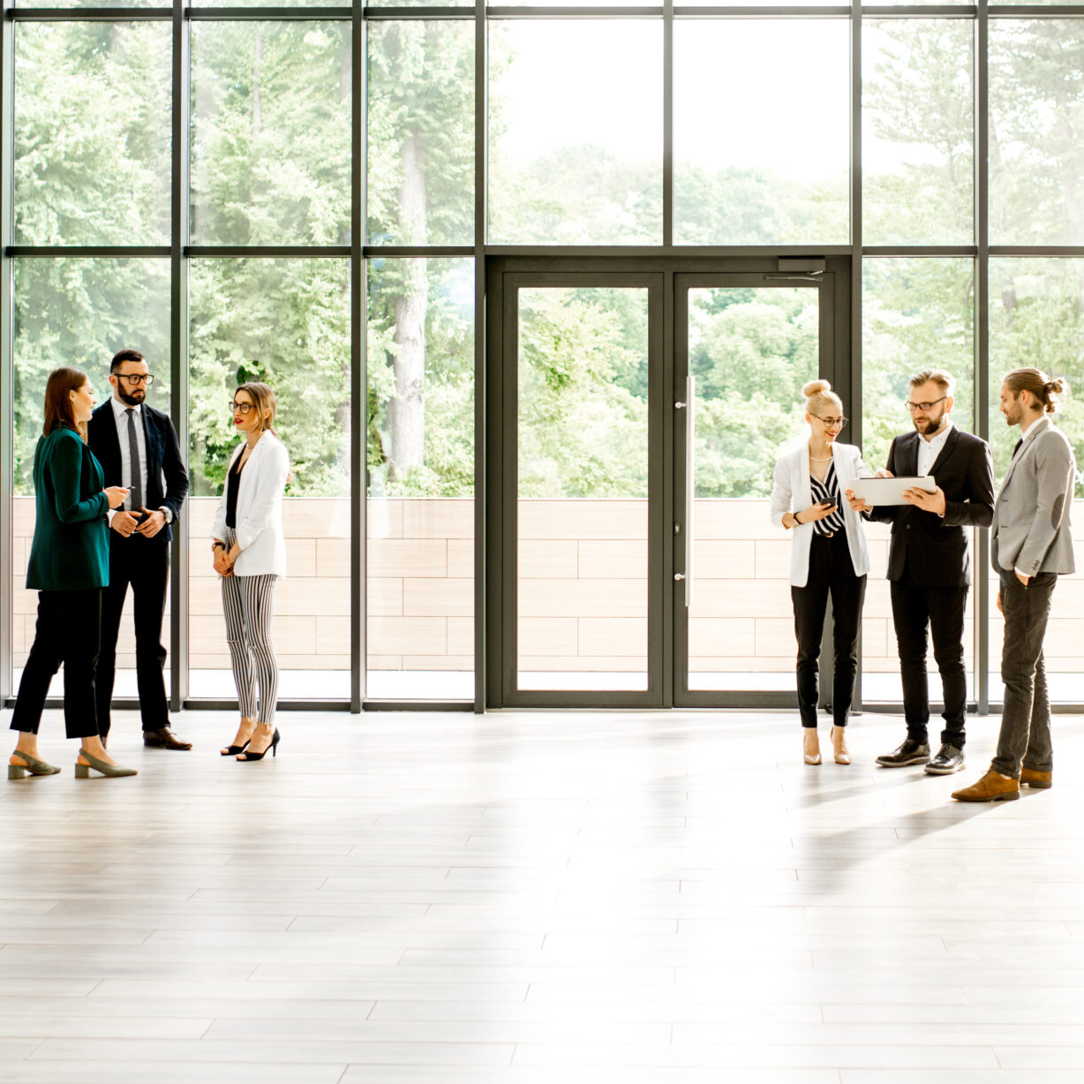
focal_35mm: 62
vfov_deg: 27.6
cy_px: 380
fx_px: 2197
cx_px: 658
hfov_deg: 27.7
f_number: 2.5
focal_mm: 35
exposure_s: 1/200
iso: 200
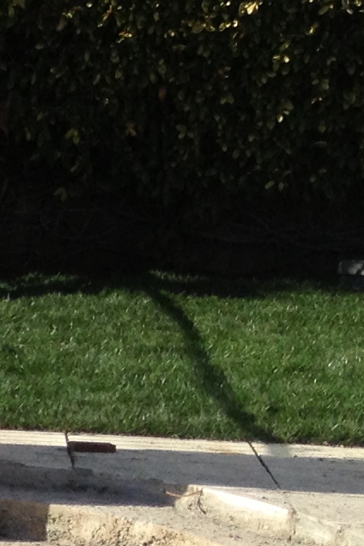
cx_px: -1024
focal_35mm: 187
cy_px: 844
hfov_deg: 6.2
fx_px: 2833
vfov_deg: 10.6
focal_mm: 4.28
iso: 50
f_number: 2.4
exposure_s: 1/1727
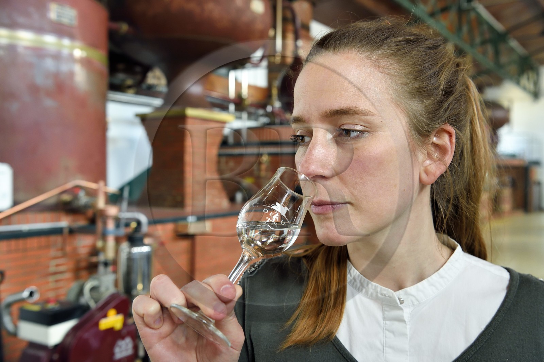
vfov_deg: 35.0
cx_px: 272
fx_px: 574
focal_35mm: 38
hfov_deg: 50.7
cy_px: 181
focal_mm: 38
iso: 1600
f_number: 6.3
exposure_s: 1/80
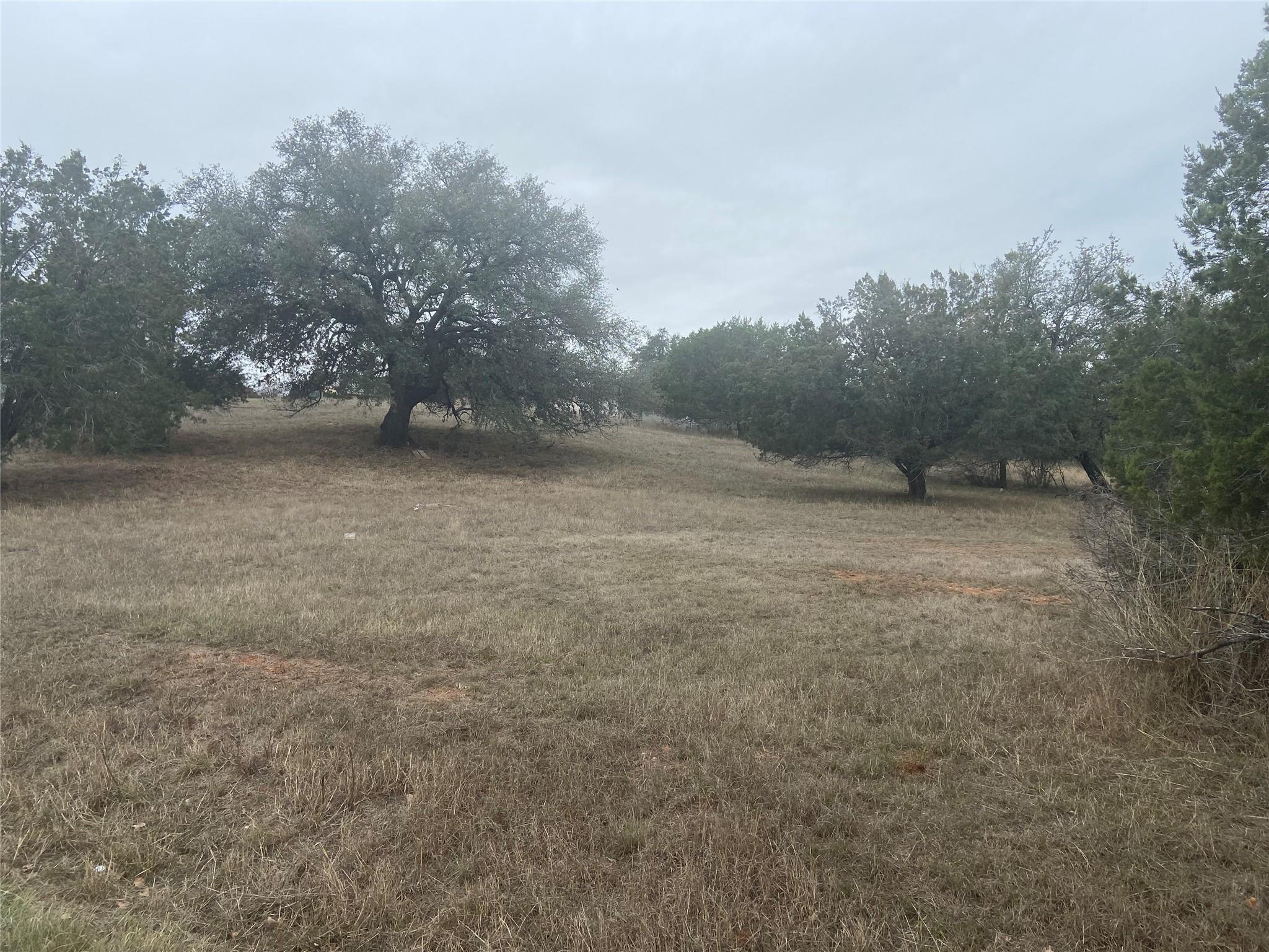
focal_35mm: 26
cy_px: 476
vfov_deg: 53.1
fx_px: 953
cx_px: 634
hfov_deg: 67.3
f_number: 1.8
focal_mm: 4.25
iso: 32
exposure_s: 1/890
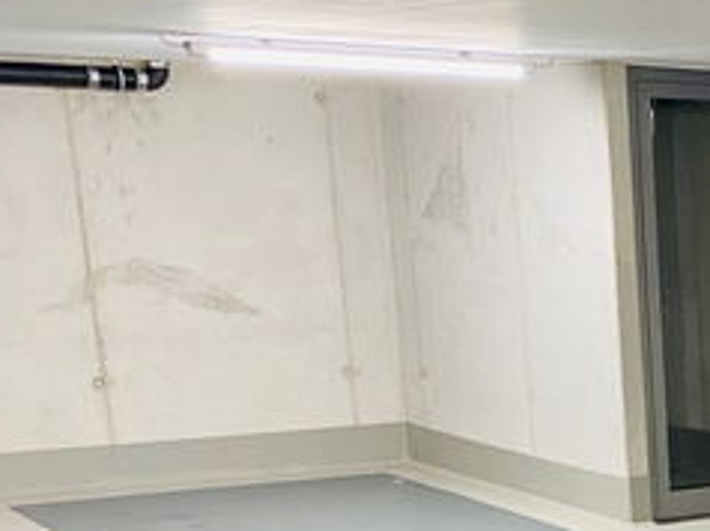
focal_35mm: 84
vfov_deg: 16.5
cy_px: 695
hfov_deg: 20.1
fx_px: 1721
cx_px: 1062
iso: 160
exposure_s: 1/50
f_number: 1.8
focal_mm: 4.25
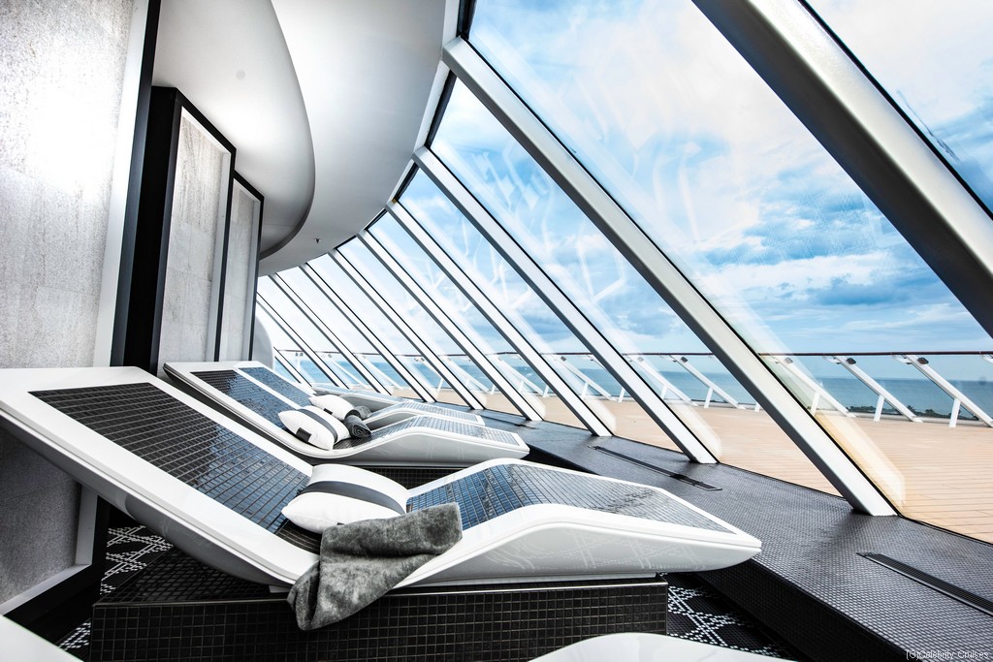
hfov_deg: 93.3
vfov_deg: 70.5
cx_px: 496
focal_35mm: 17
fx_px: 469
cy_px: 331
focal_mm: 17
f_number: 7.1
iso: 400
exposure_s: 1/100
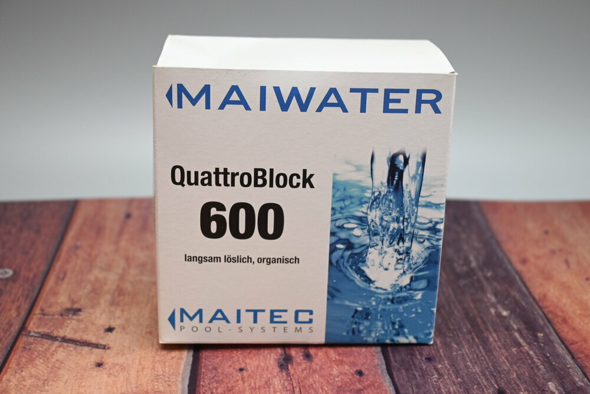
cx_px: 295
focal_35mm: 50
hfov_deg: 40.0
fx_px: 811
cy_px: 197
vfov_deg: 27.3
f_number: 5
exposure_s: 1/50
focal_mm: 33
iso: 560
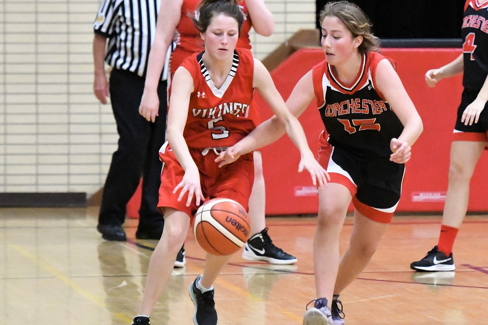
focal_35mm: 188
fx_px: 2541
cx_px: 244
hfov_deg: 11.0
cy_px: 162
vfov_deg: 7.3
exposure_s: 1/1000
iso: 18000
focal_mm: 125
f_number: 2.8
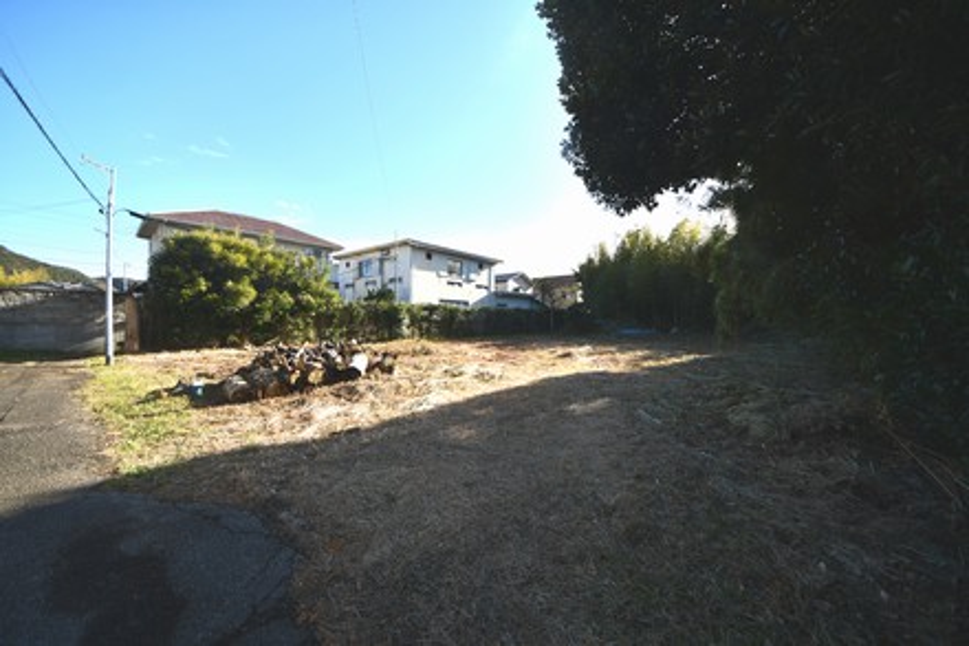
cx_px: 484
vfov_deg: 90.0
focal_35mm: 12
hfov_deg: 112.6
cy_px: 323
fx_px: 323
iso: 100
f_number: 8
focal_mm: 8
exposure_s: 1/250
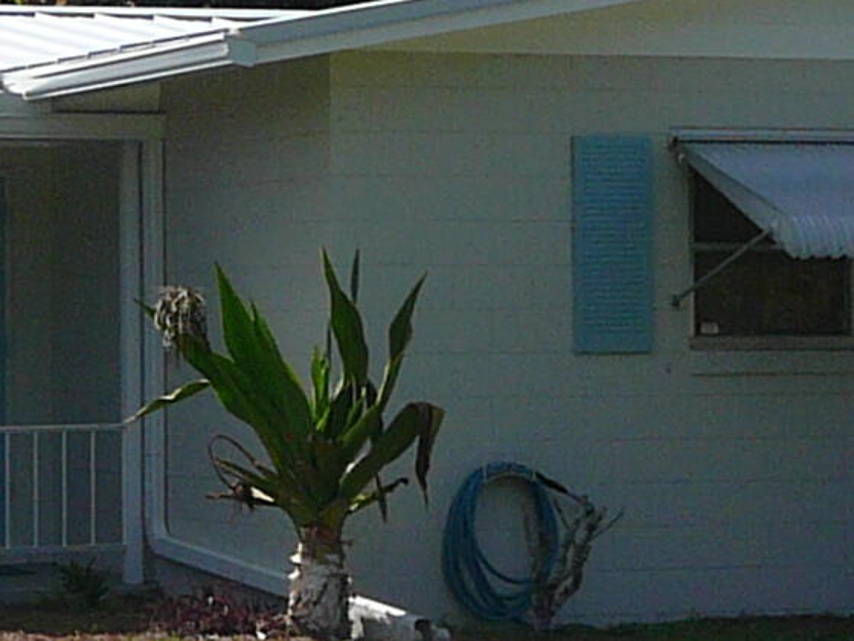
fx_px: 3947
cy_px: 435
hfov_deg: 11.9
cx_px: -366
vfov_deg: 9.3
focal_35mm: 160
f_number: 5
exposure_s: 1/640
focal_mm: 5.2
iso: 80
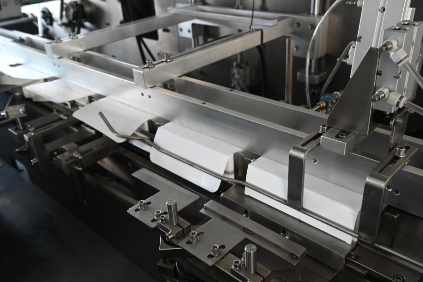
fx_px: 393
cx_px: 212
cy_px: 141
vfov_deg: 39.4
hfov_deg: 56.5
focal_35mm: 34
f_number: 8
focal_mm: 33.5
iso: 6400
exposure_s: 1/80
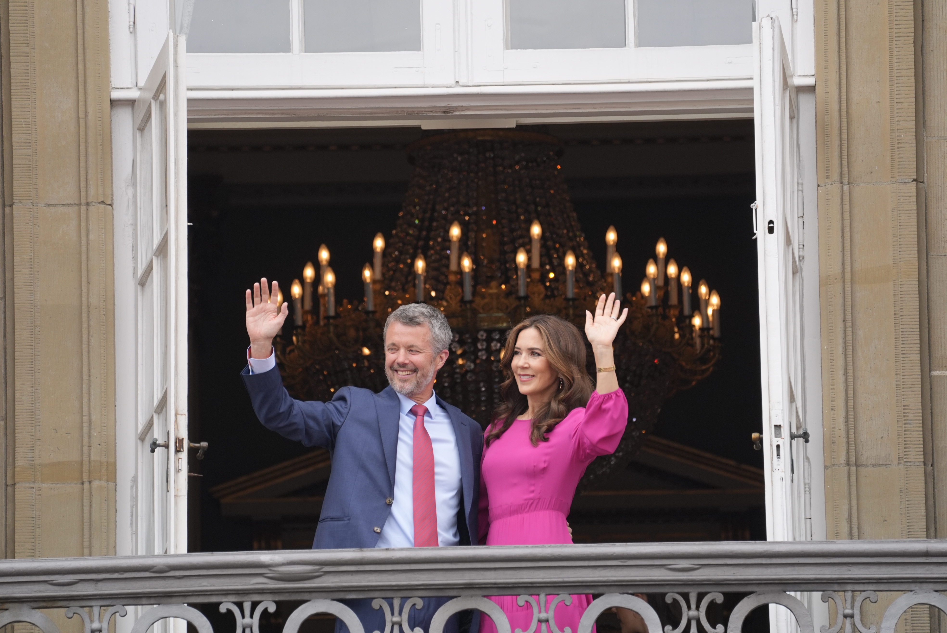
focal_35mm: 400
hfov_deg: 5.1
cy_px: 316
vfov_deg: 3.4
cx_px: 474
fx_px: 10531
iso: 800
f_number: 7.1
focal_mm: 400
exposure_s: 1/640
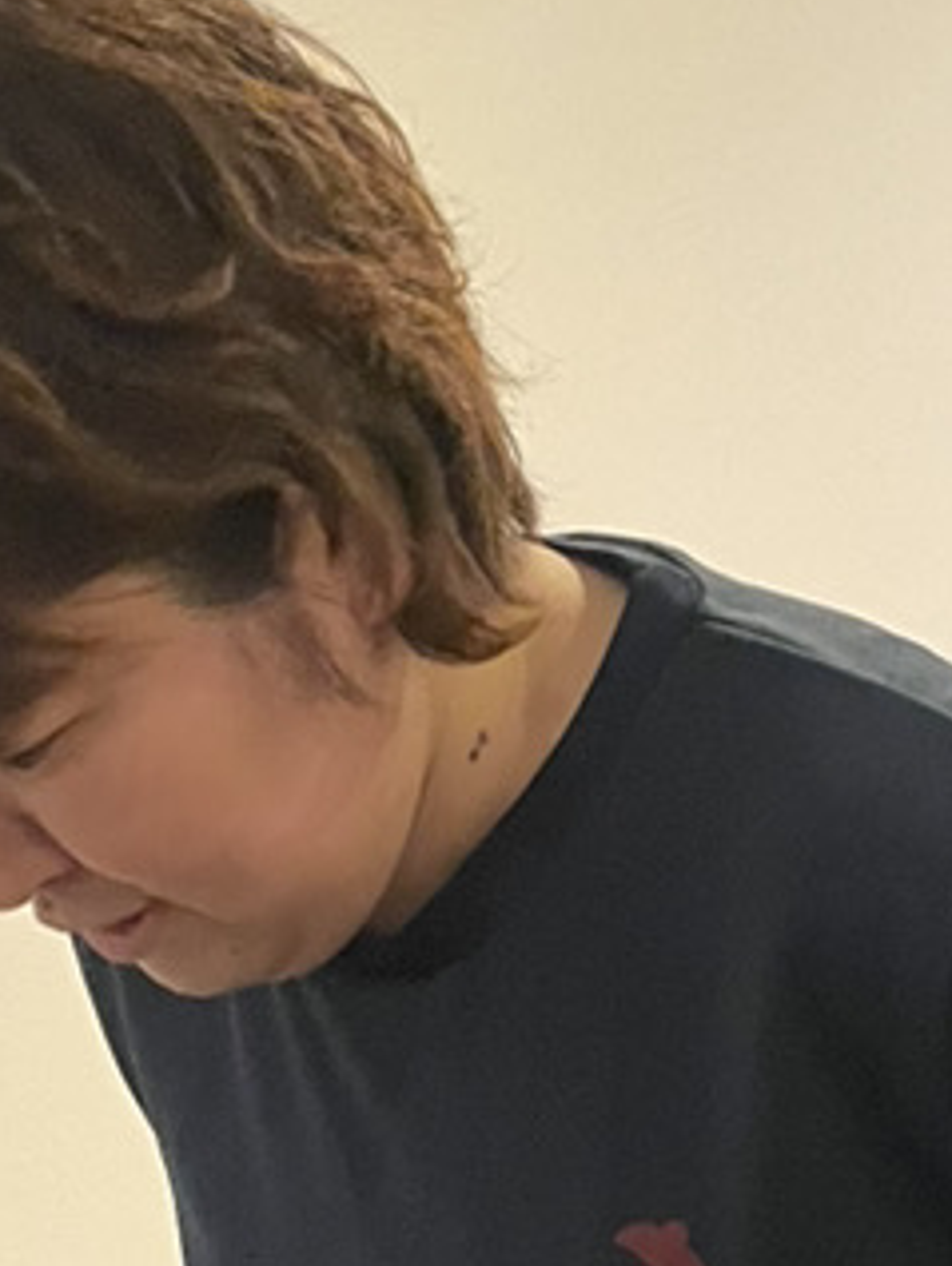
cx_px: 888
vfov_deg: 18.8
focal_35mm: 98
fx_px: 3589
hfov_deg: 14.9
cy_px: 1561
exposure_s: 1/50
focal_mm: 4.2
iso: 400
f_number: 1.6
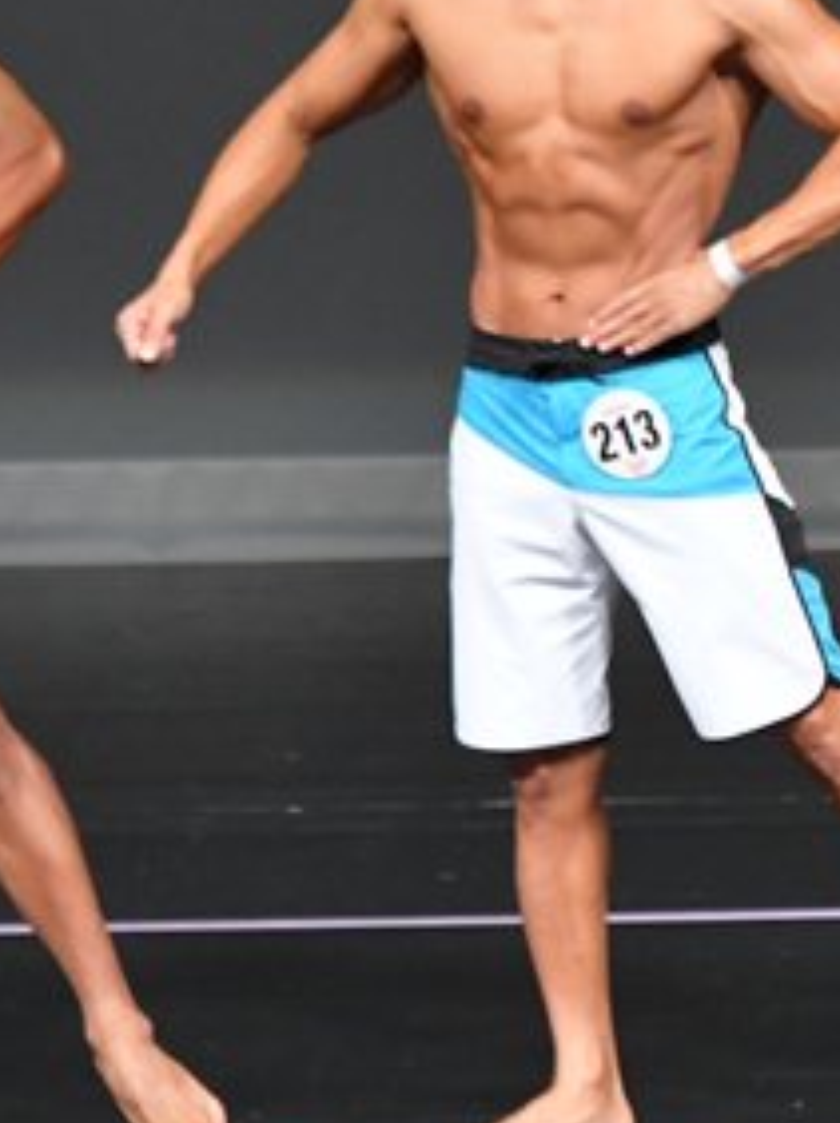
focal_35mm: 793
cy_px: 470
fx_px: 25696
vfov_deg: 2.5
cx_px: 1399
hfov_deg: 1.9
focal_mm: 200
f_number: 5.6
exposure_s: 1/400
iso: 4000
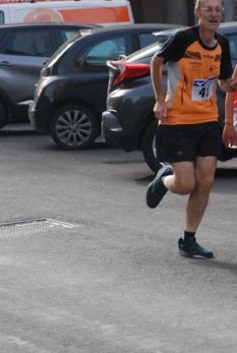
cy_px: 150
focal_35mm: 213
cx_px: 186
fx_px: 2092
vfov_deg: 9.6
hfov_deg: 6.5
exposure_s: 1/800
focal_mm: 85
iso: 1000
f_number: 5.6
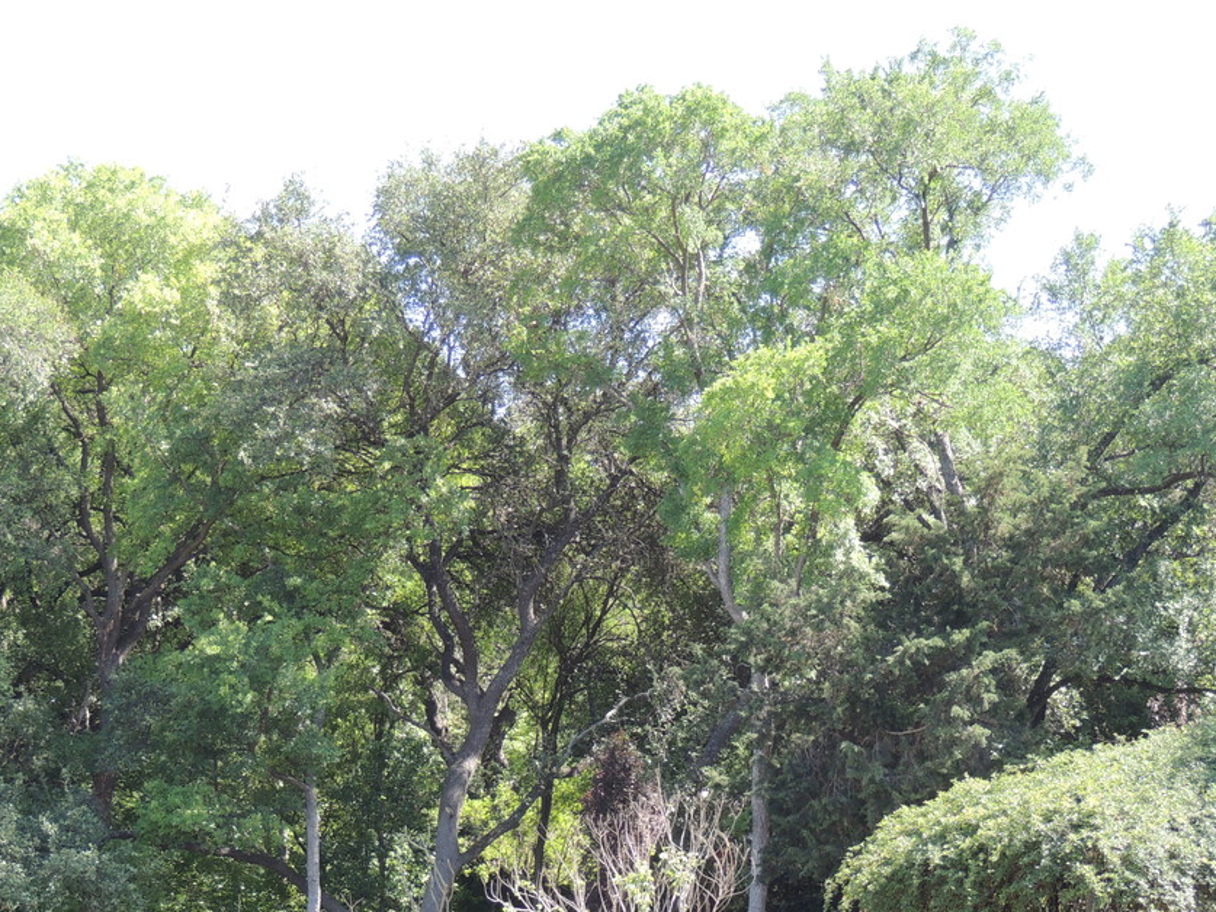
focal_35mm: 107
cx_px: 620
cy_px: 693
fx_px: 3759
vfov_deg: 13.8
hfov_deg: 18.4
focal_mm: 12.4
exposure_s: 1/100
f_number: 3.9
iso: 100
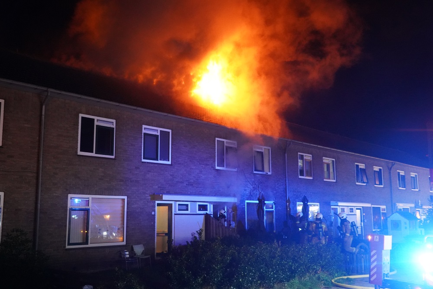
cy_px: 144
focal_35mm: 37
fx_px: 445
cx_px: 216
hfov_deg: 51.9
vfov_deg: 35.9
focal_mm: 37
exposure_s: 1/50
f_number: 4
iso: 12800
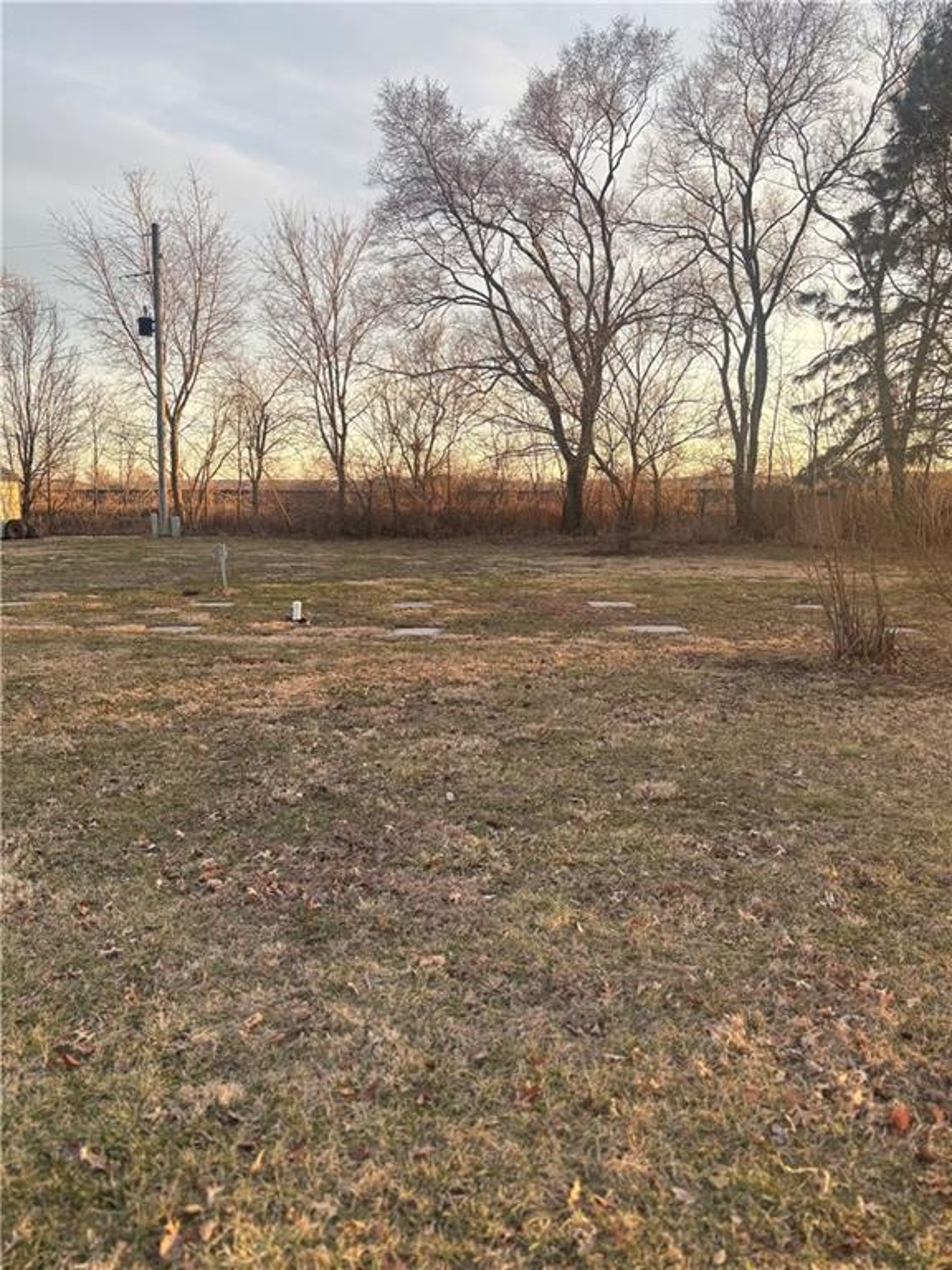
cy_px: 635
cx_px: 476
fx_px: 953
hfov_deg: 53.1
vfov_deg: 67.3
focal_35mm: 26
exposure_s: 1/456
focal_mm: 5.96
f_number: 1.6
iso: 50
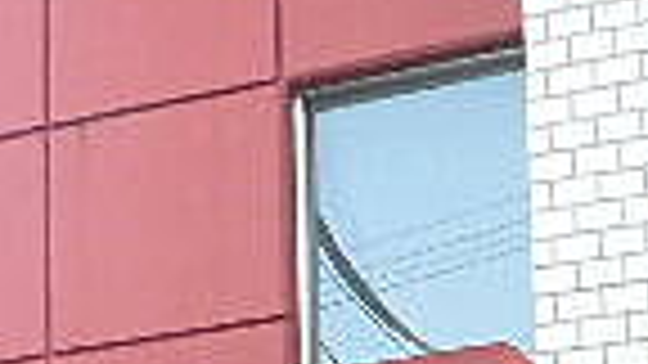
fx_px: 2337
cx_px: 140
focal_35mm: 136
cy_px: 939
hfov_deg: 15.7
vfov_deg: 8.1
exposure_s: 1/30
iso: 160
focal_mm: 4.6
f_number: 2.8
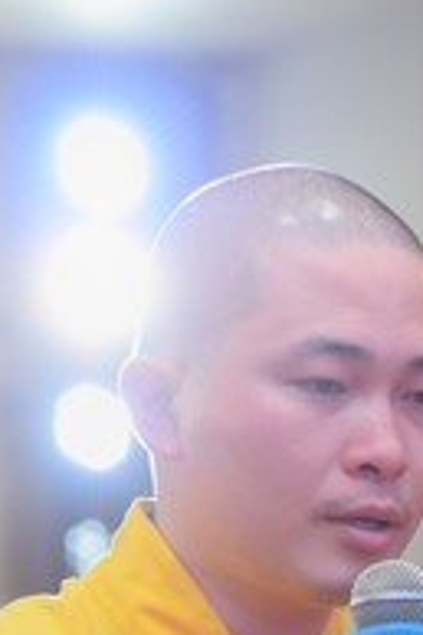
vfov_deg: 5.1
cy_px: 871
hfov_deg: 3.4
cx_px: 362
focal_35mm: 402
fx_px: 7097
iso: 1250
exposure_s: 1/125
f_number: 5.6
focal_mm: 120
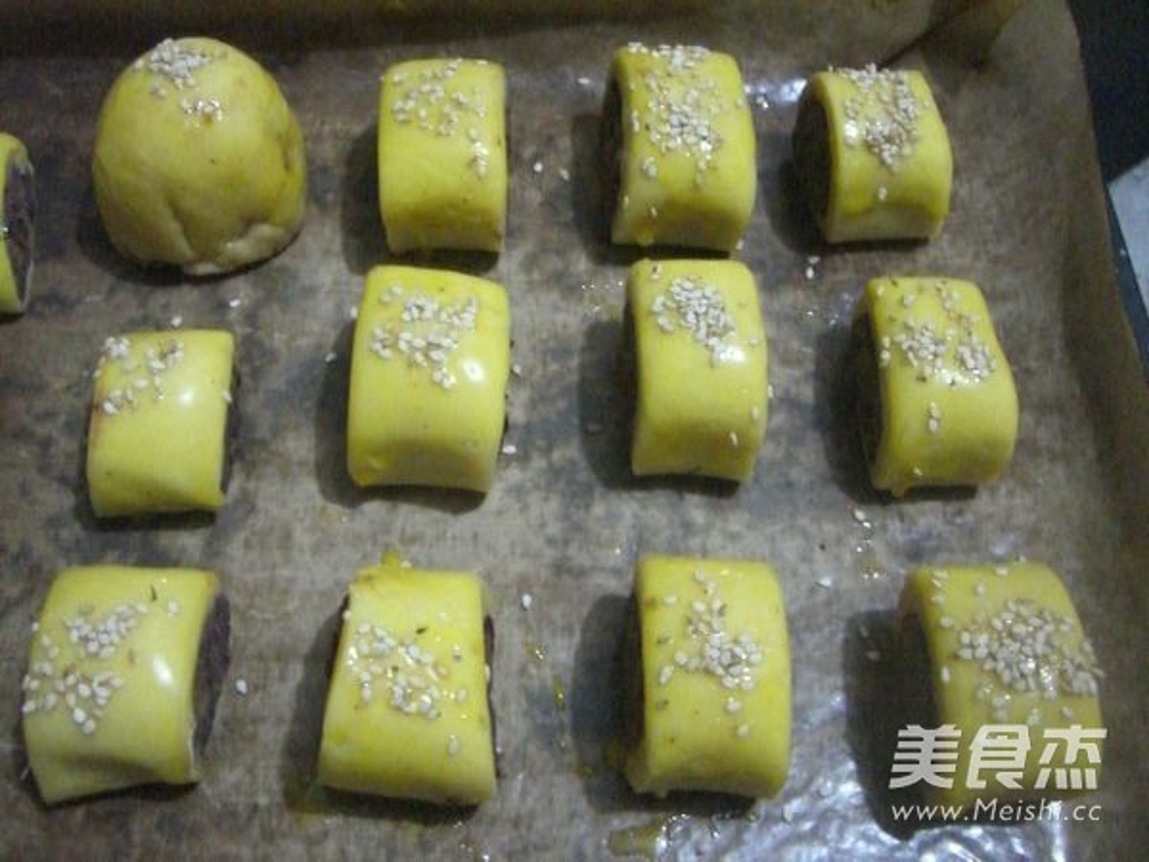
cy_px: 431
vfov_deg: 37.7
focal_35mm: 38
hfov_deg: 49.0
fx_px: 1261
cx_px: 574
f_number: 2.7
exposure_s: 1/15
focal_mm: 6.2
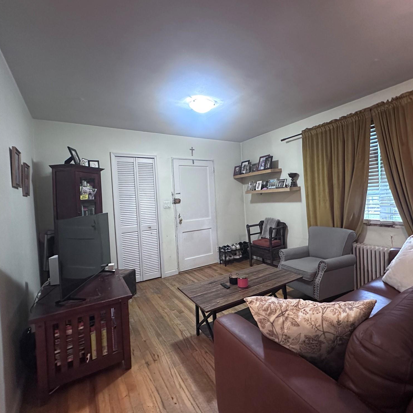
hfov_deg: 83.6
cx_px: 231
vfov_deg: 84.0
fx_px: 229
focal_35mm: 17
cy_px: 202
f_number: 2.2
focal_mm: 2.22
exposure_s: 1/60
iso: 640
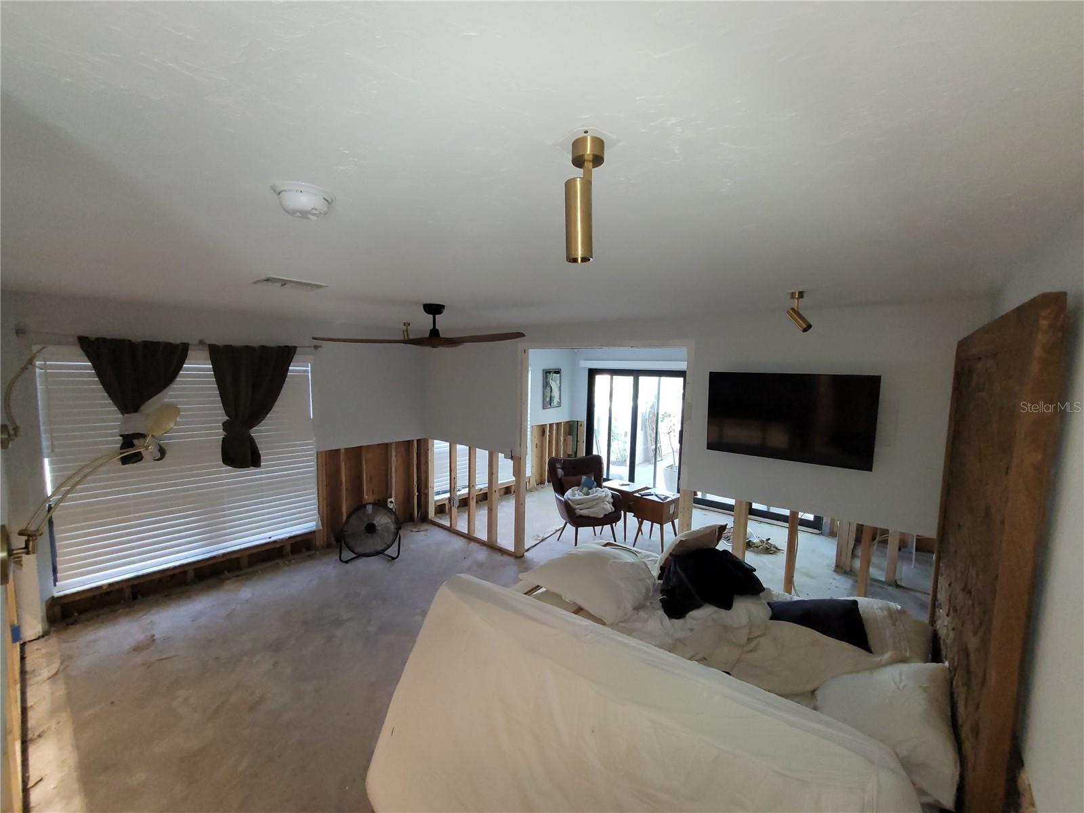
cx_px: 542
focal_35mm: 13
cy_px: 406
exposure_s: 1/60
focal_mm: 2.2
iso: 320
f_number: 2.2
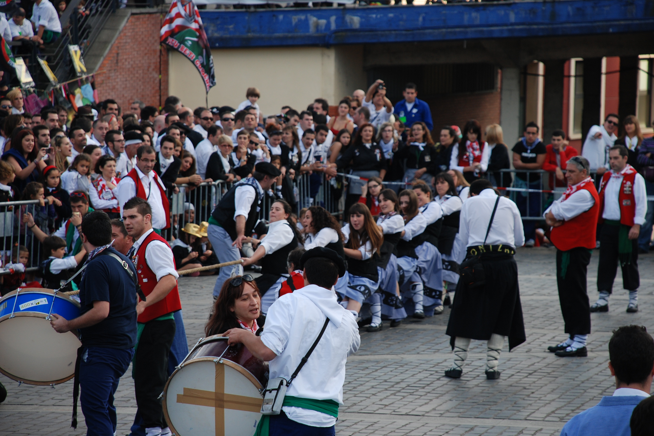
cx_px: 328
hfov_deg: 10.9
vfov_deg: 7.3
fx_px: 3424
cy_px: 218
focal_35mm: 189
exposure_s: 1/125
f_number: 5.6
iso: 220
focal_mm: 125
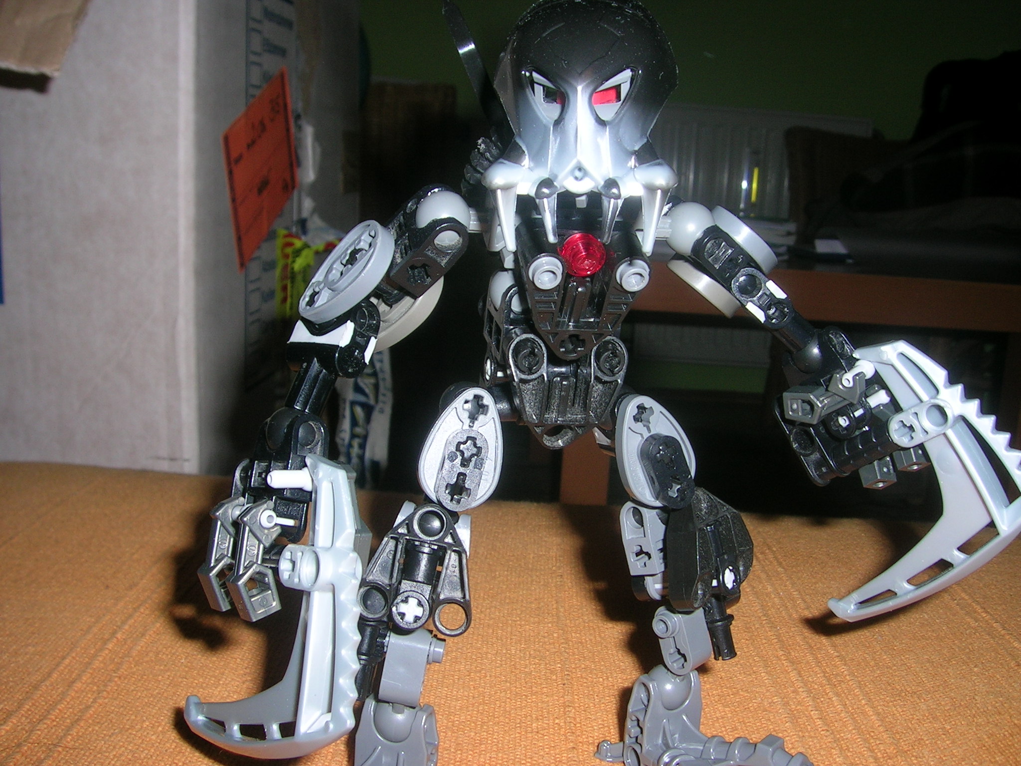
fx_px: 1032
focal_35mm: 35
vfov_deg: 40.7
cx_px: 510
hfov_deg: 52.6
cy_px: 383
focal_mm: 5.4
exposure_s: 1/60.1
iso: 50
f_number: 4.8
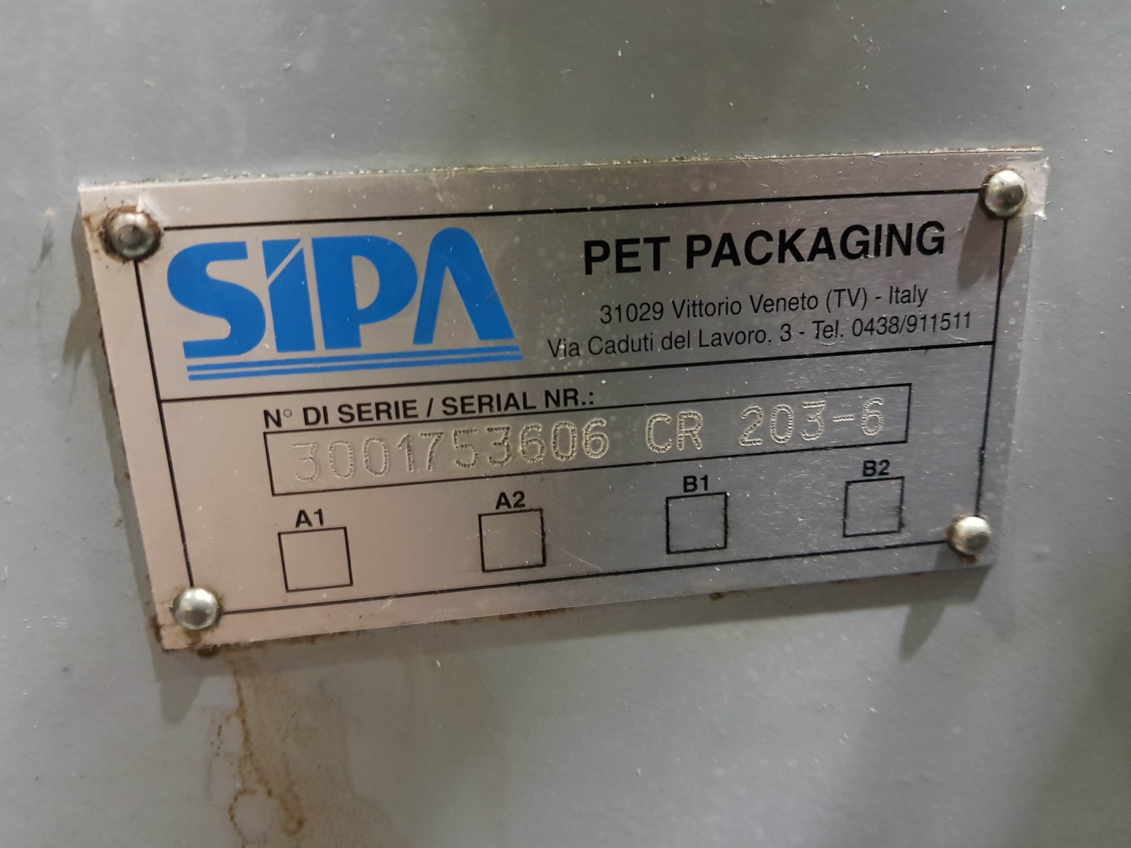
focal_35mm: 26
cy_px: 424
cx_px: 566
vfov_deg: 53.1
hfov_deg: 67.3
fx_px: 849
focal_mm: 4.3
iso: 400
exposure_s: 1/10
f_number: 1.7
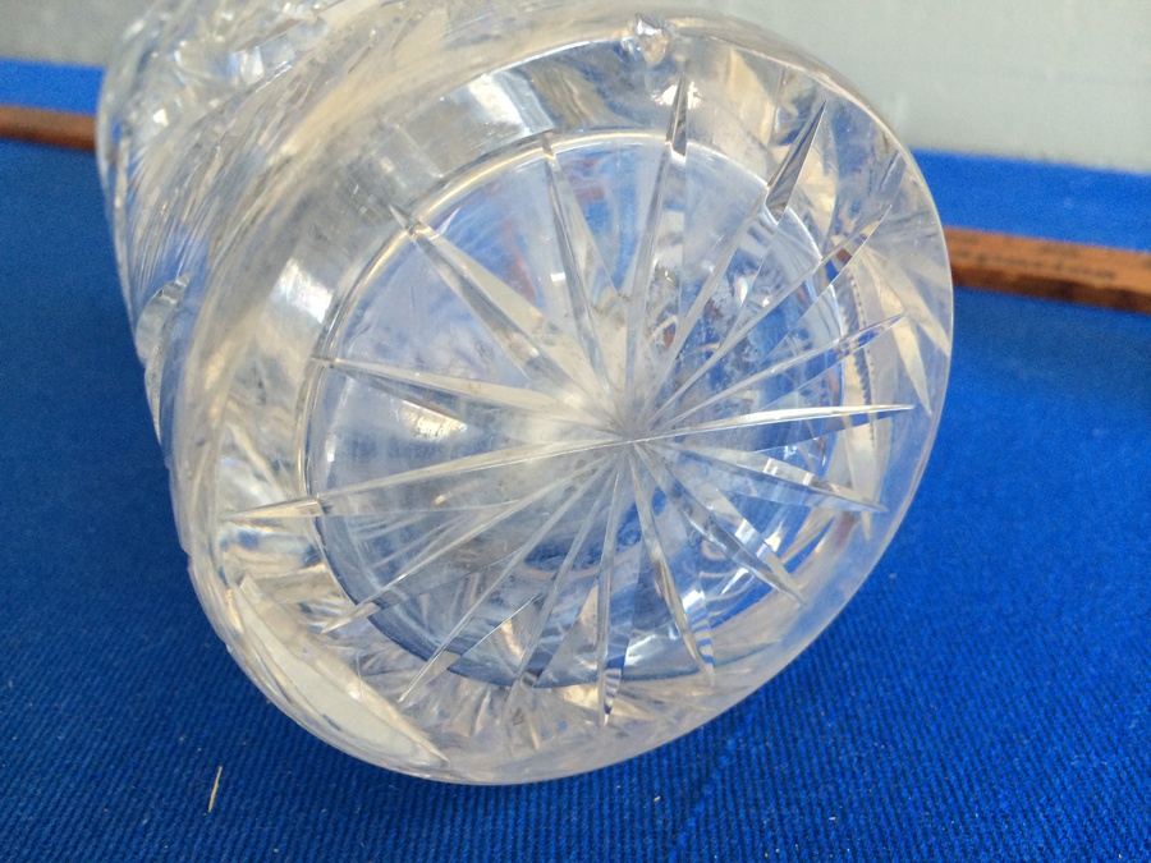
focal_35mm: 30
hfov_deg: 60.0
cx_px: 576
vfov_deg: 46.8
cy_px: 432
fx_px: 998
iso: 100
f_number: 2.2
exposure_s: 1/30
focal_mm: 4.12
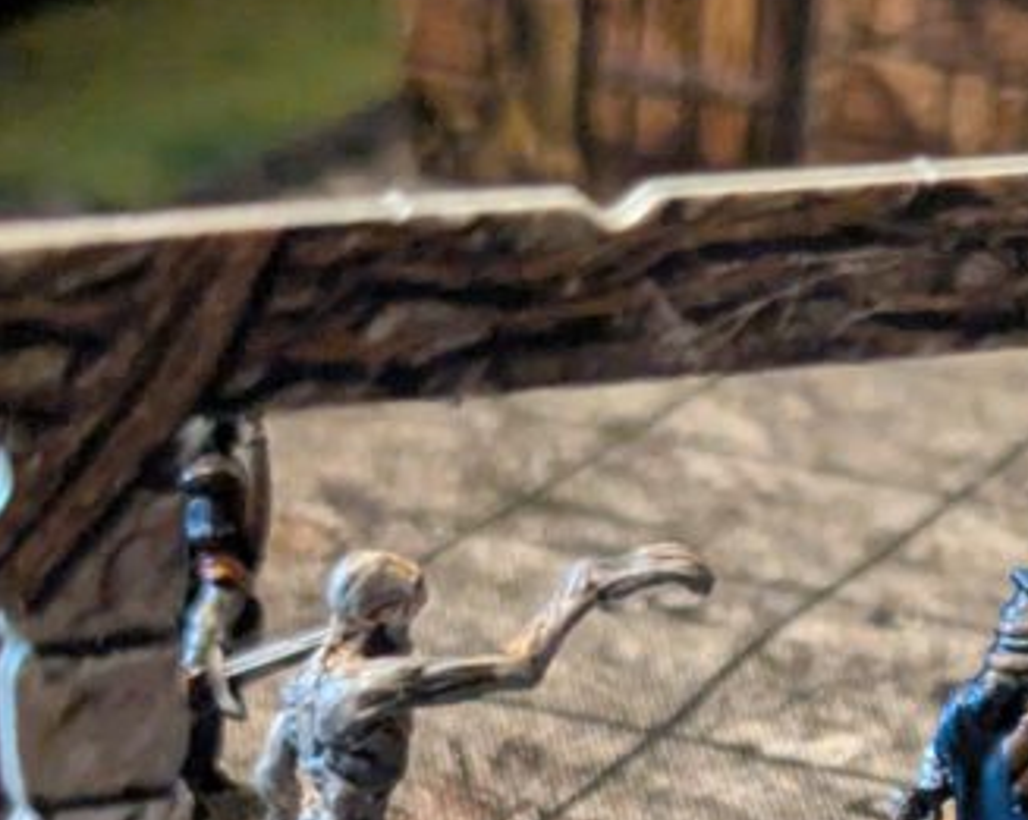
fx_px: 4468
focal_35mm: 147
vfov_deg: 10.3
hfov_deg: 12.8
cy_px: 1010
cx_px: 1201
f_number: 1.85
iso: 1114
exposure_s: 1/25
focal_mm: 6.81
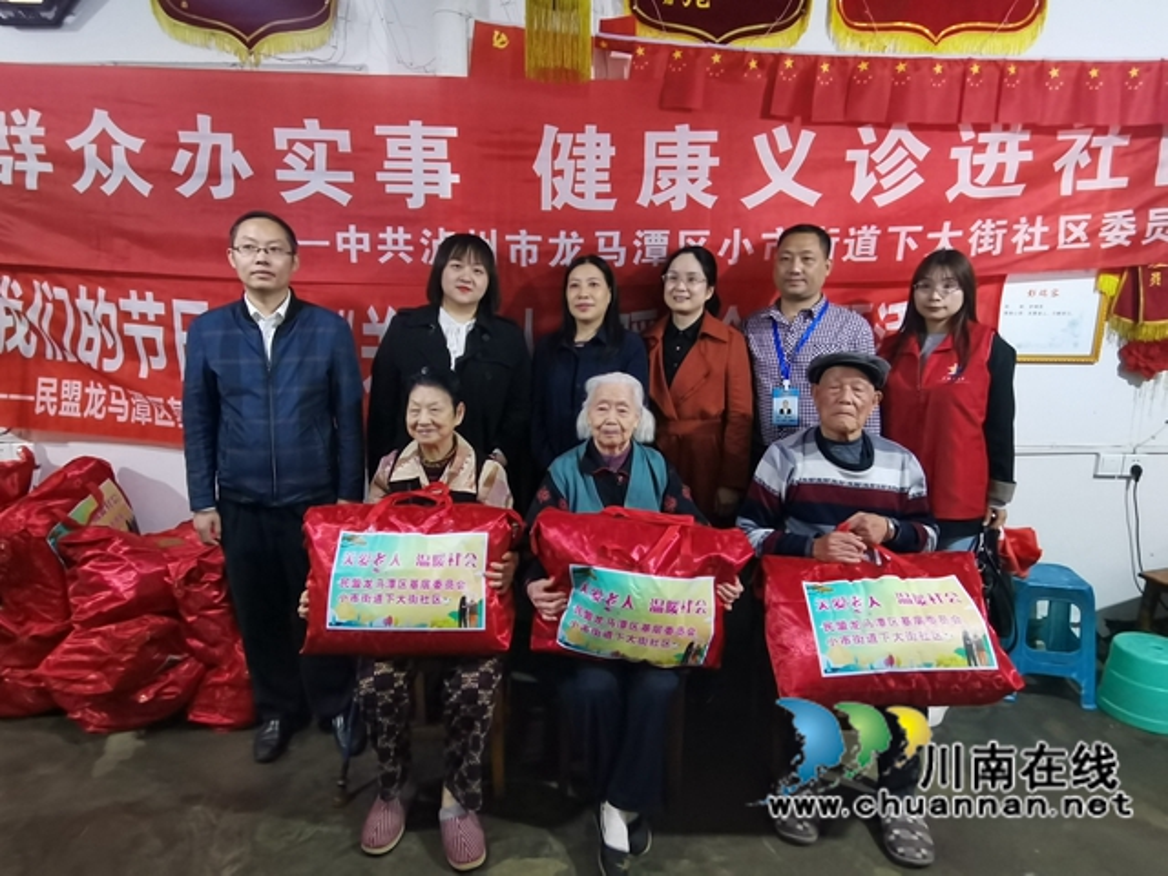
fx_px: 675
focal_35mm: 20
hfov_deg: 81.7
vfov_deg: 66.0
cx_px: 584
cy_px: 438
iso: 640
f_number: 2.4
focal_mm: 1.78
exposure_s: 1/16.7
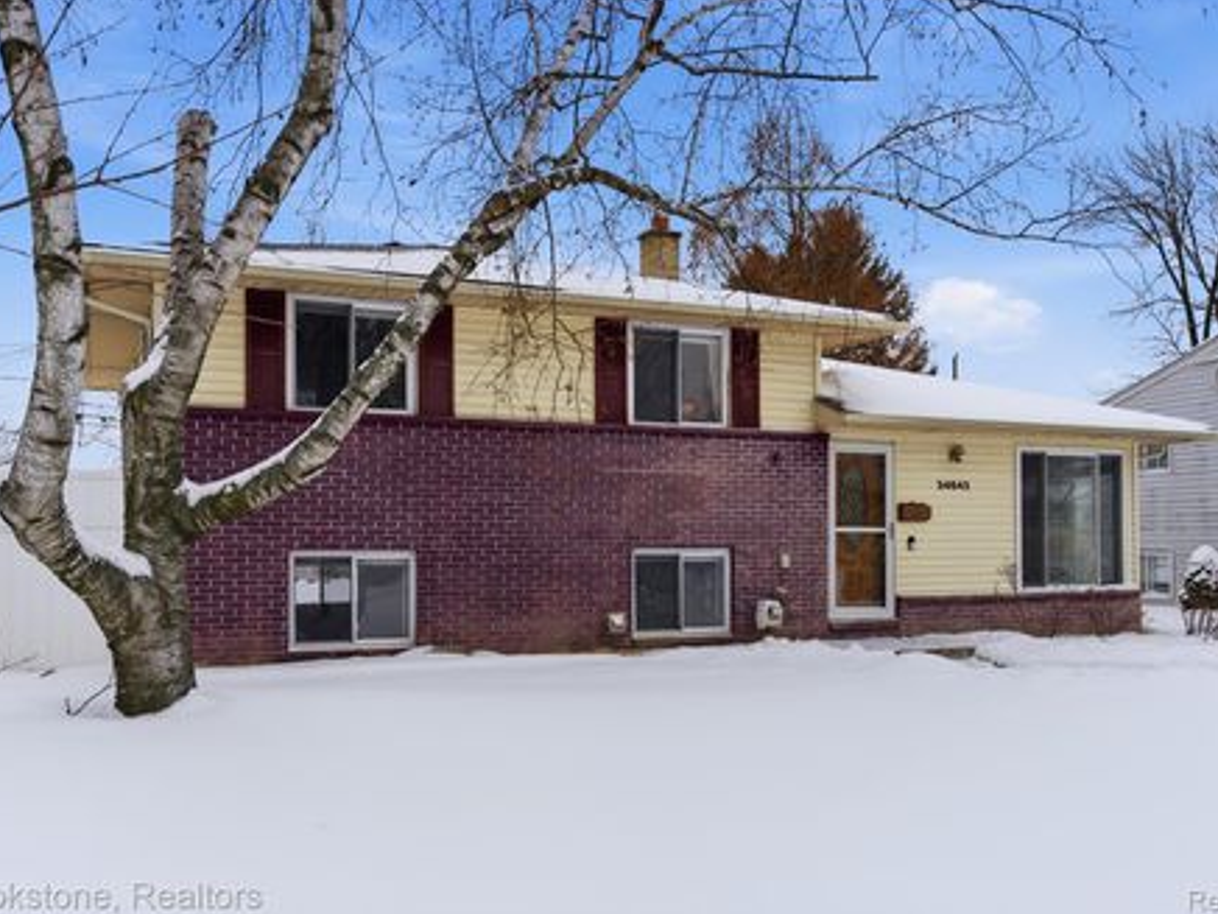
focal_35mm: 32
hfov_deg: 56.8
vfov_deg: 44.2
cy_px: 453
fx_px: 1126
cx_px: 623
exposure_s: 1/3200
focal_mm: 29
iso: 100
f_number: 4
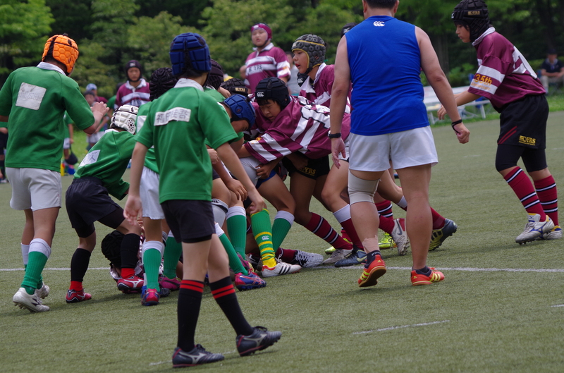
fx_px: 3985
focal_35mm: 255
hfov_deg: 8.1
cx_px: 282
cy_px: 186
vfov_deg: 5.4
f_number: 7.1
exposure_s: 1/500
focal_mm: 170
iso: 200
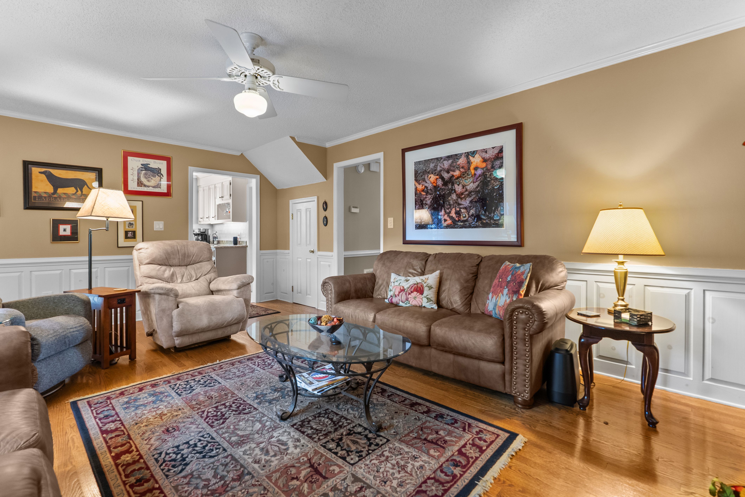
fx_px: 331
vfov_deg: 73.8
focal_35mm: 16
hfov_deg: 96.7
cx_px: 372
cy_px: 248
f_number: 7.1
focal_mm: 16
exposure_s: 1/2.5
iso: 1000
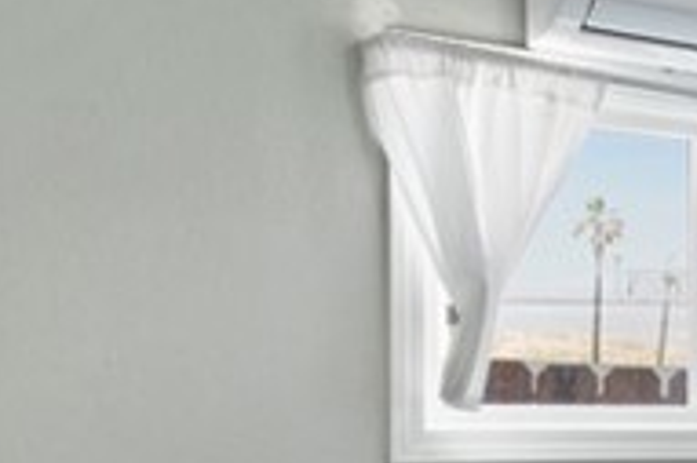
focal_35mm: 86
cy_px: 487
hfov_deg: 17.7
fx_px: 1664
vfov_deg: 15.5
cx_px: 1343
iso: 50
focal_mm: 16
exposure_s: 30
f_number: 22
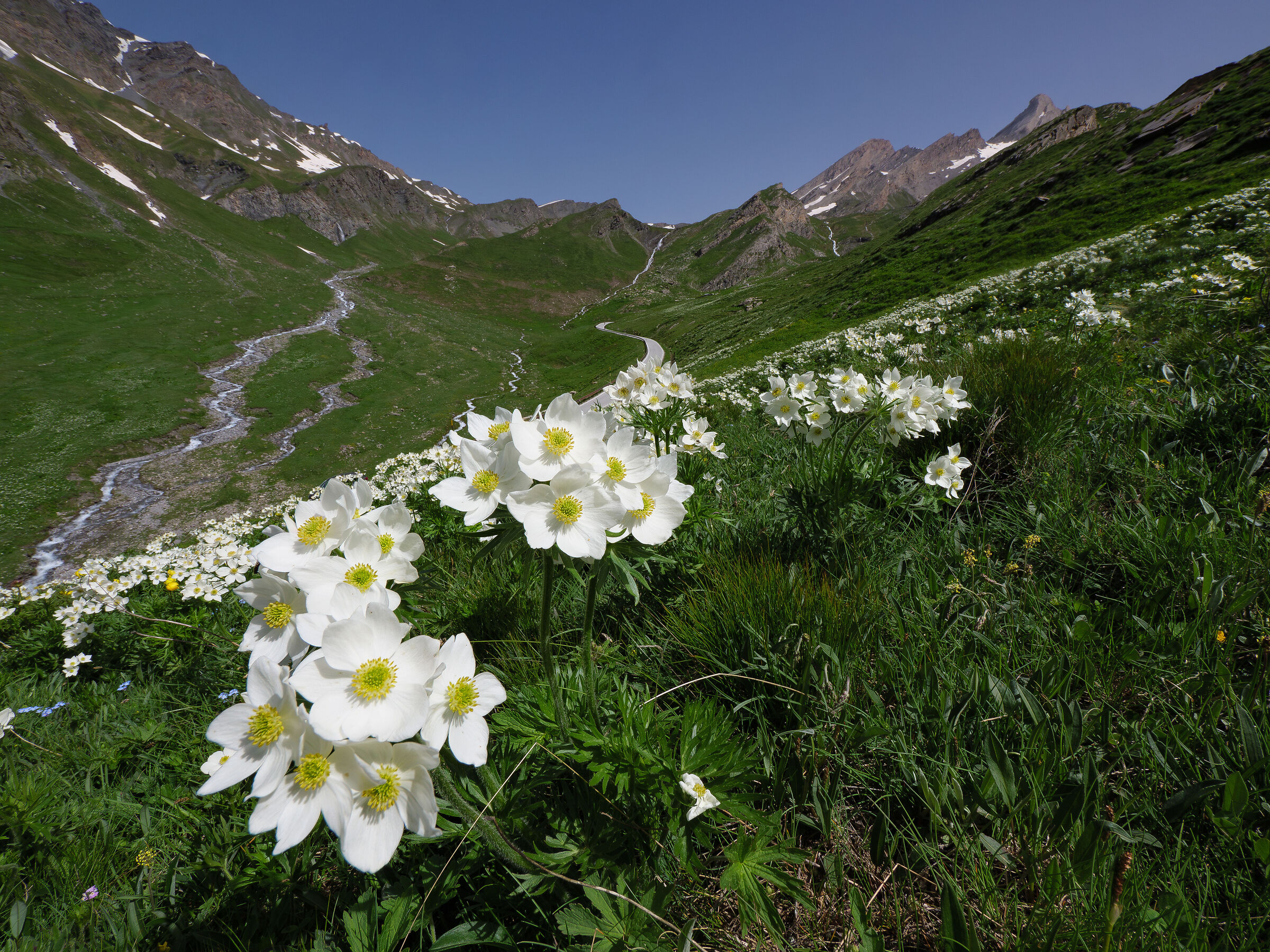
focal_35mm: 14
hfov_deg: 102.1
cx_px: 635
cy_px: 476
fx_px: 514
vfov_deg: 85.7
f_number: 11
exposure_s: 1/400
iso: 200
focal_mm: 7
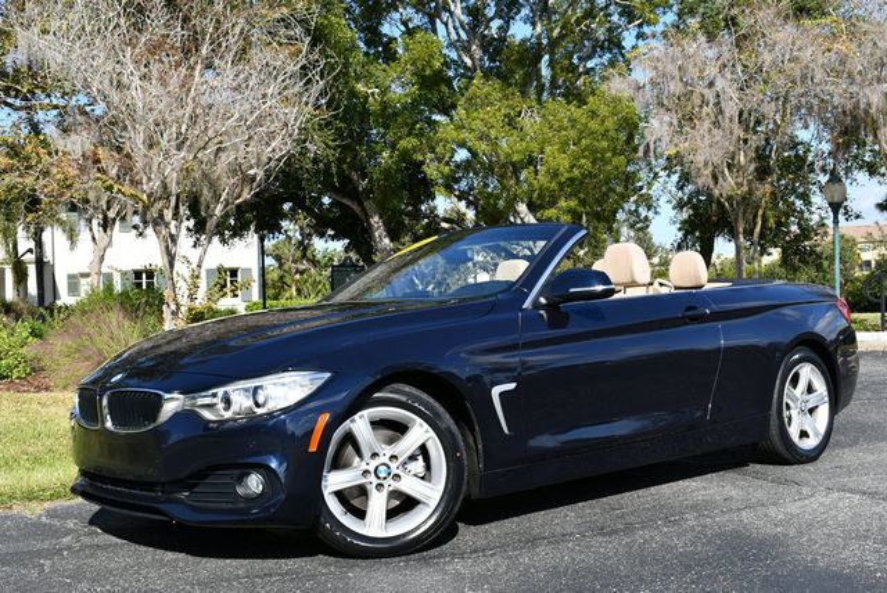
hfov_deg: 44.5
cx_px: 444
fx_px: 1085
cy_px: 296
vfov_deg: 30.6
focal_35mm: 44
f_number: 8
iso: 110
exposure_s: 1/250
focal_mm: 22
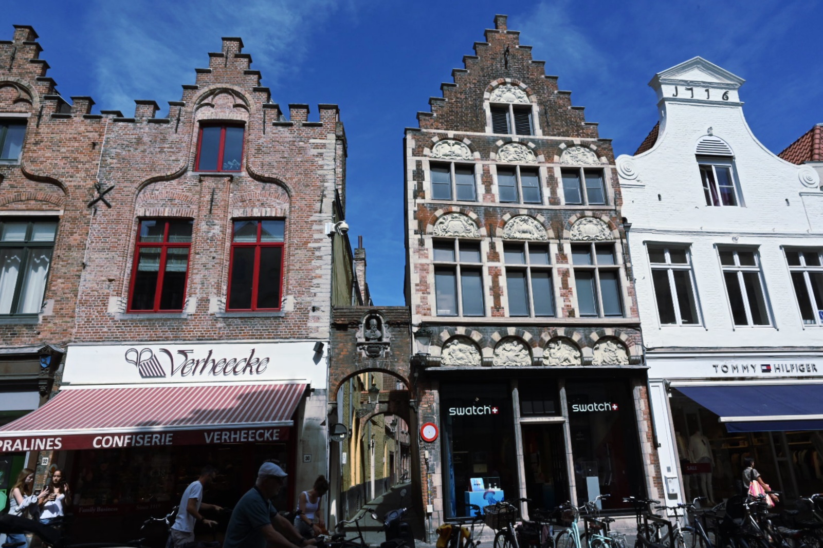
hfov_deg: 73.7
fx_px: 549
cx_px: 412
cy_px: 274
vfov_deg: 53.1
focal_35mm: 24
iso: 1600
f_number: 18
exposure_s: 1/1250
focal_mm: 24
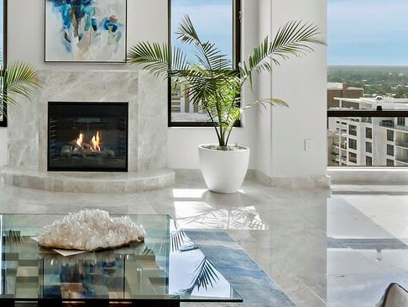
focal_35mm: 46
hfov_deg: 38.0
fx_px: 542
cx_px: 28
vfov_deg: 30.7
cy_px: 60
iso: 400
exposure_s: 1/15
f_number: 11
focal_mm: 7
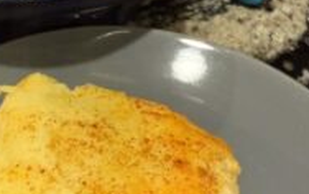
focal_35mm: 54
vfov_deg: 24.0
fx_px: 455
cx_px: 92
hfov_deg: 36.9
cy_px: 125
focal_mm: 2.22
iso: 400
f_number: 2.2
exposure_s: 1/60
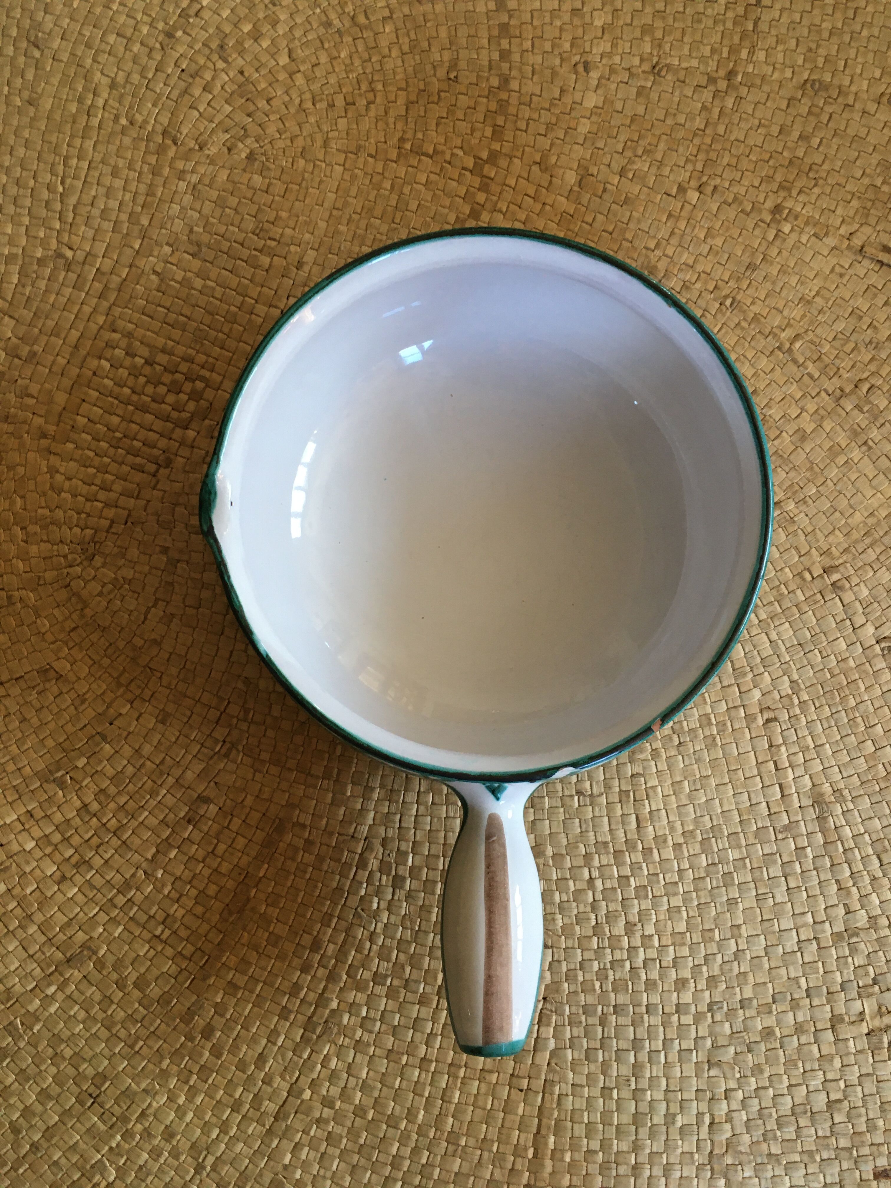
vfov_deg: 61.7
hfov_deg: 48.2
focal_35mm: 29
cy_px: 594
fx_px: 995
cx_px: 446
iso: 80
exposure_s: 1/33
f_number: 2.2
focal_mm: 4.15
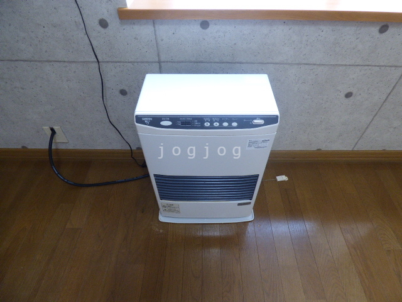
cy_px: 151
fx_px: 232
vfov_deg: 66.0
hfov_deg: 81.7
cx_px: 201
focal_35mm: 20
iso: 320
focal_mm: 3.58
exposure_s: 1/60
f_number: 2.8
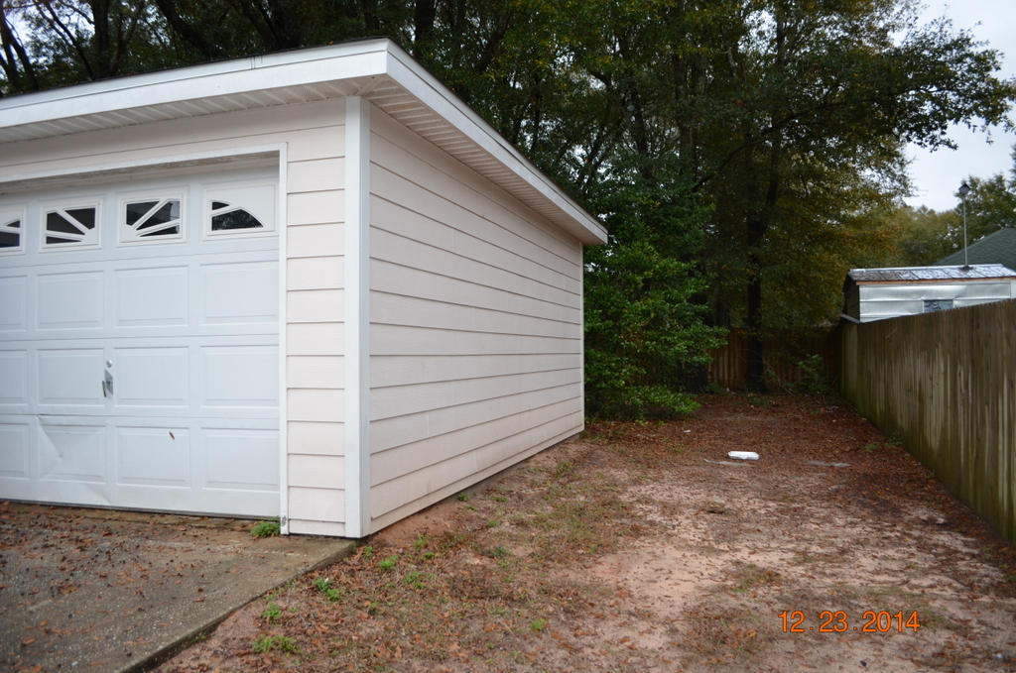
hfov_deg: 67.5
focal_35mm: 27
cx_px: 508
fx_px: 761
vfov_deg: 47.8
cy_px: 336
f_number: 3.5
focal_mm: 18
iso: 200
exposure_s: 1/160
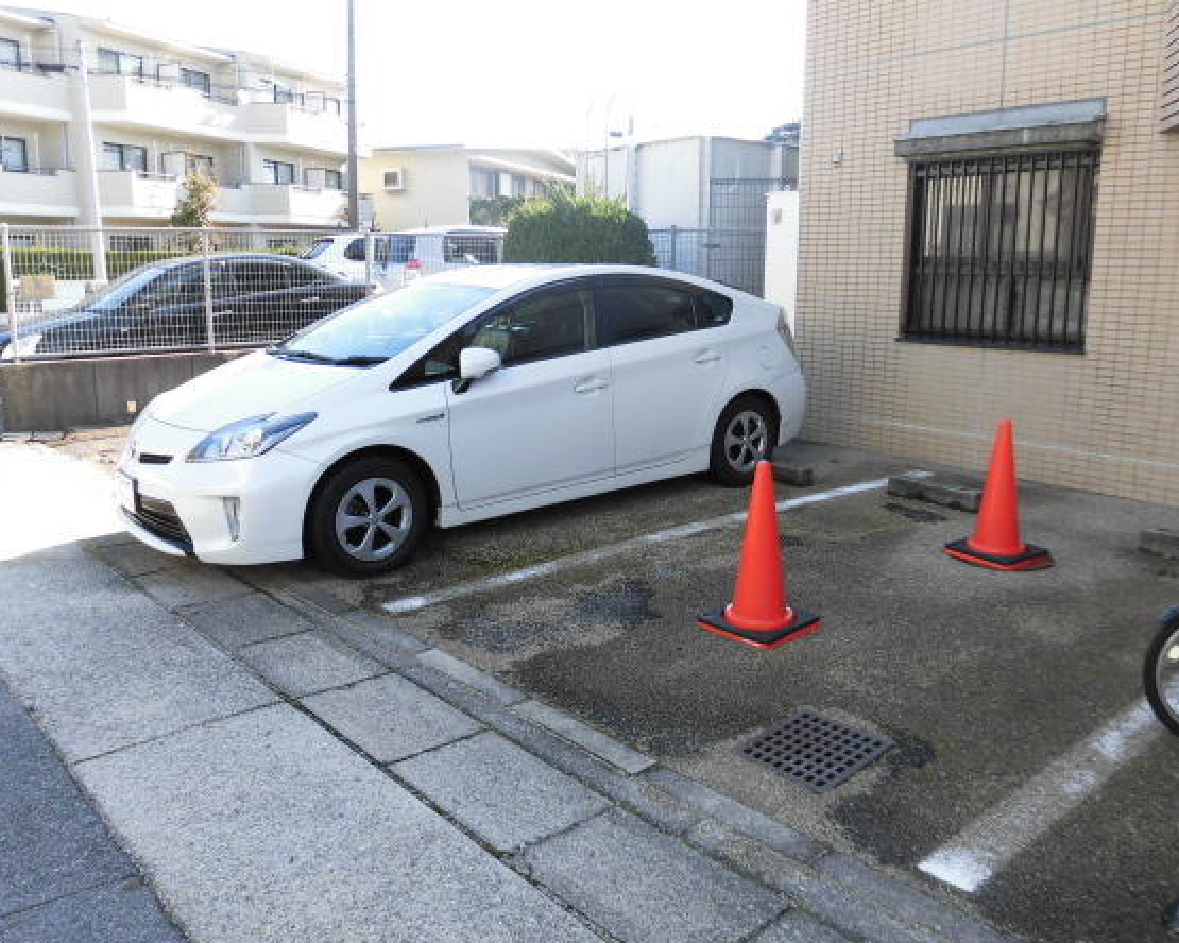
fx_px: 942
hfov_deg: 64.1
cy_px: 446
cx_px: 586
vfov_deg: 53.2
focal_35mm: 27
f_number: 3.1
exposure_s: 1/200
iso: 100
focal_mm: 4.3
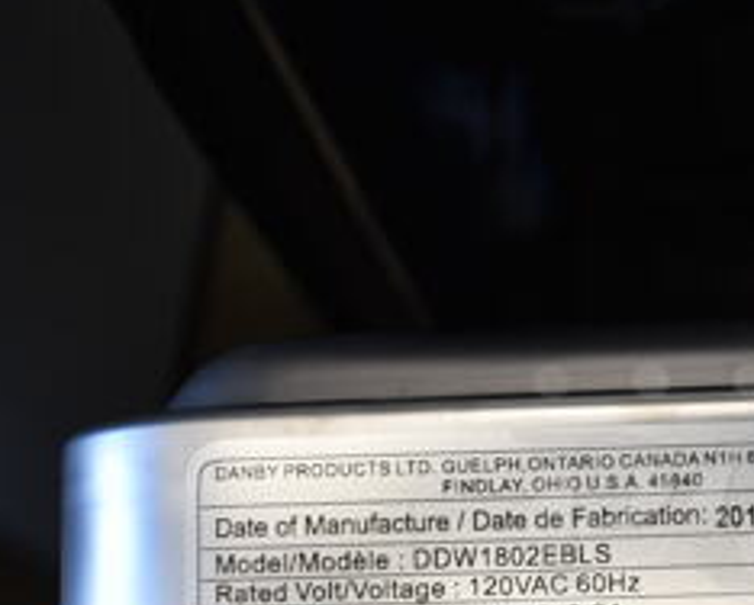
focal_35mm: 66
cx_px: 751
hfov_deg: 27.1
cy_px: 512
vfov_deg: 22.8
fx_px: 1475
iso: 160
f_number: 3.5
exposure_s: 1/30
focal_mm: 18
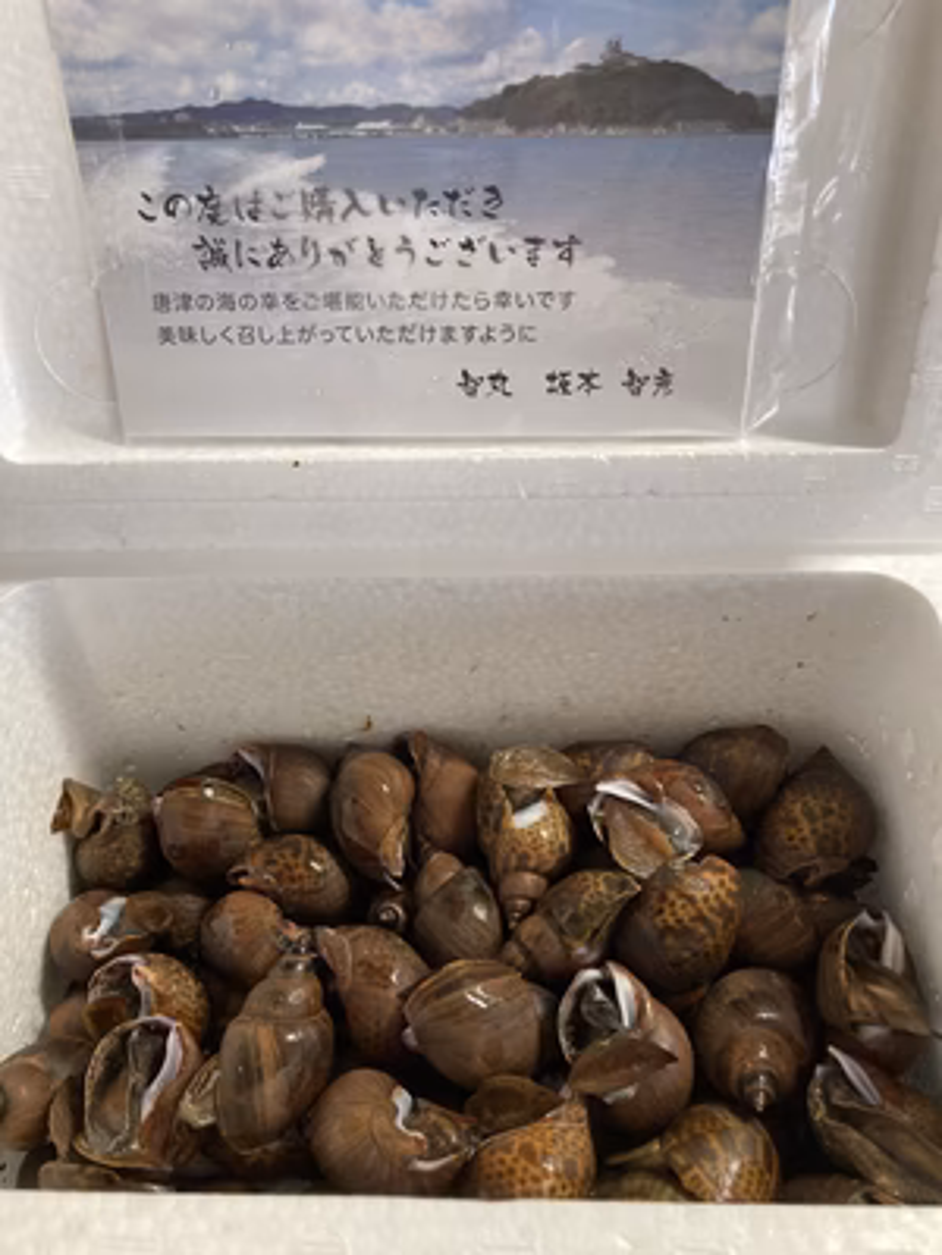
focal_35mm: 28
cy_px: 628
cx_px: 471
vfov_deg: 63.4
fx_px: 1016
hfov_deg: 49.7
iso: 100
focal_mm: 3.99
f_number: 1.8
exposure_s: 1/60
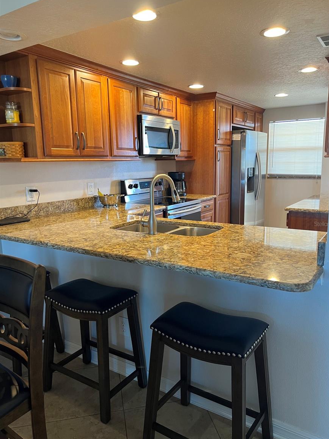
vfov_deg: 65.3
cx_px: 170
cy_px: 224
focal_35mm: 27
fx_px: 342
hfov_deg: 51.3
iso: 125
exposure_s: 1/60
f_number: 1.5
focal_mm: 5.7
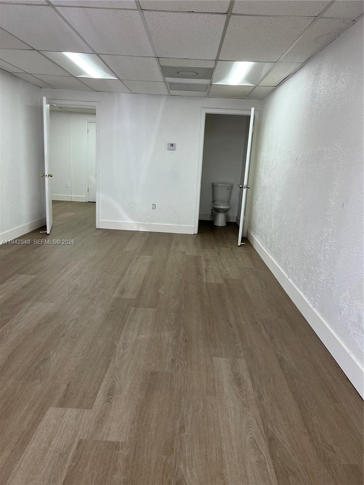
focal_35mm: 26
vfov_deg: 67.3
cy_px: 242
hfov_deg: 53.1
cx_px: 182
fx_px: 365
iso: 50
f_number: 1.5
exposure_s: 1/161
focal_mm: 5.7
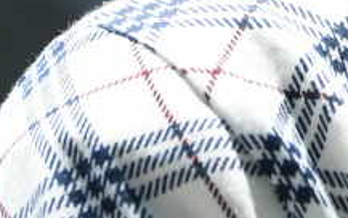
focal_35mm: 1521
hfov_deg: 1.4
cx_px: 1081
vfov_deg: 0.9
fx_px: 14437
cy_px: -556
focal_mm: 200
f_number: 3.5
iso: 500
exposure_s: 1/3200
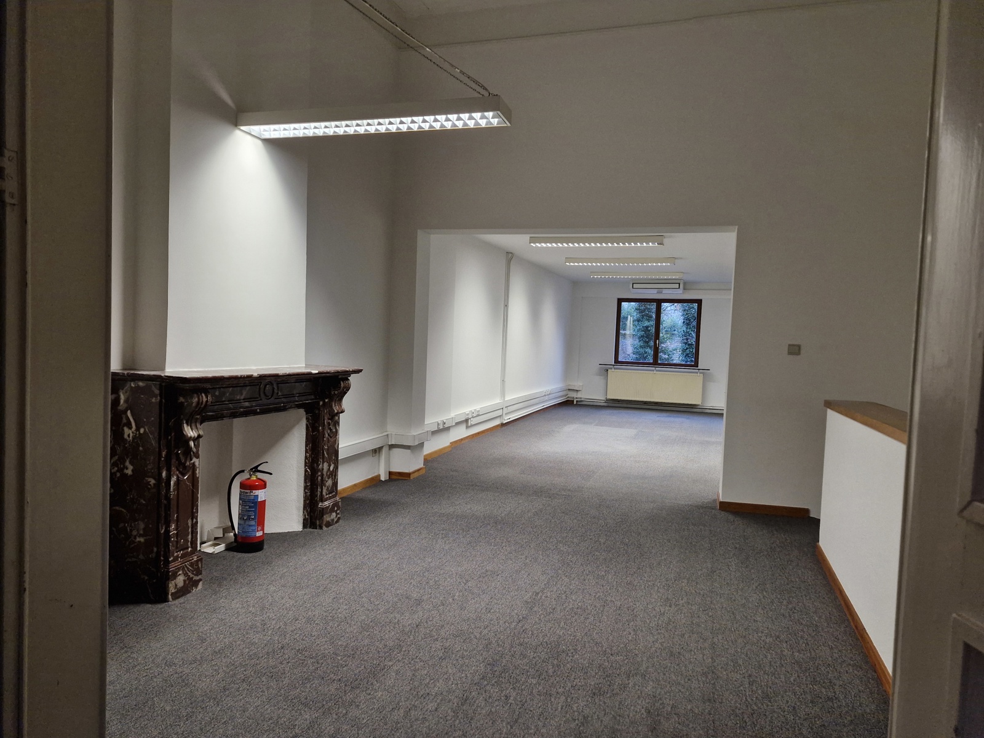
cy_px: 369
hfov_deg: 73.9
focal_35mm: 23
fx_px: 654
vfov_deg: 58.9
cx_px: 492
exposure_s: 1/100
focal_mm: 5.54
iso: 400
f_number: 1.8
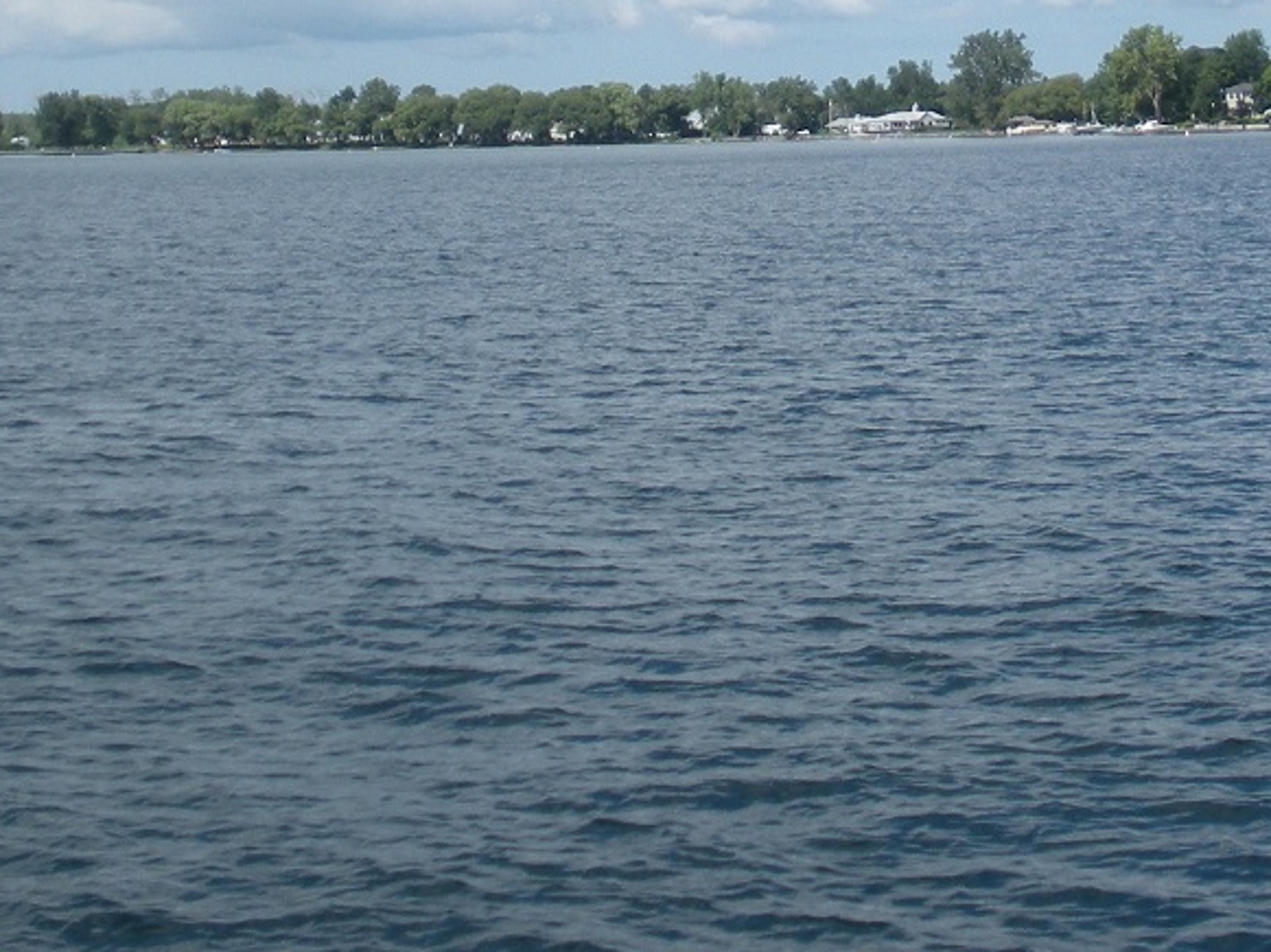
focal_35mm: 93
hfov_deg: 20.8
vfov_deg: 15.4
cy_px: -154
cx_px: 1057
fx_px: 3413
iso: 64
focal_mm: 6.3
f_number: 3.5
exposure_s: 1/750
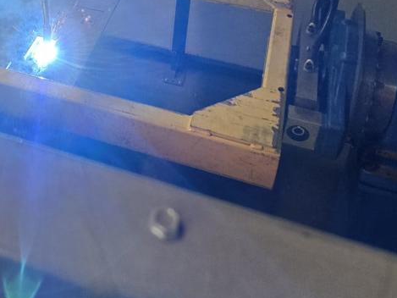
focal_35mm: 53
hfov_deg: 34.7
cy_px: -32
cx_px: 63
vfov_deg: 25.5
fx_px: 608
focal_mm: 5.4
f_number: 1.8
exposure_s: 1/100
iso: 200
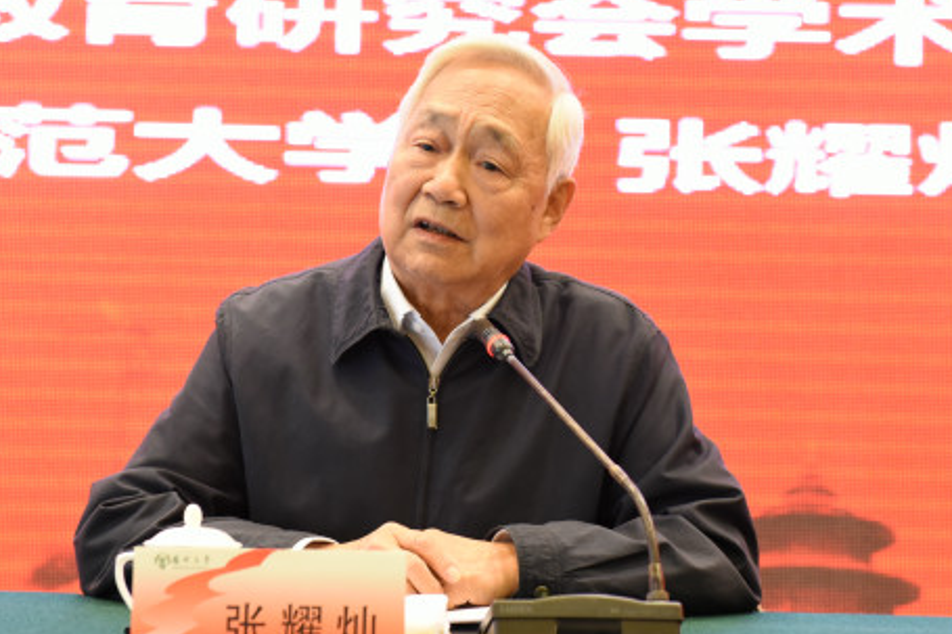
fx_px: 2035
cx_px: 431
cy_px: 317
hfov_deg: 26.3
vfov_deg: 17.7
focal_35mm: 77
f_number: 5
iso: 3200
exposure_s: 1/100
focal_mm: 70
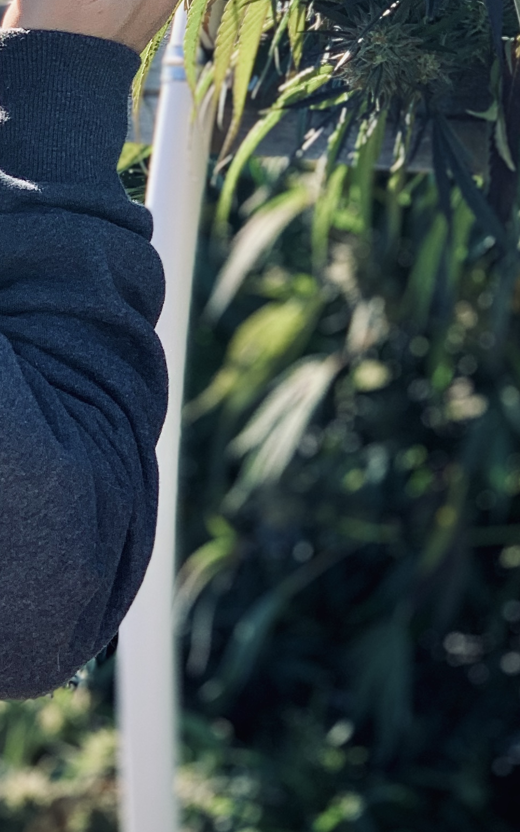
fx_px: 3264
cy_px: 96
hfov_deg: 9.1
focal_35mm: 144
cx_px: 17
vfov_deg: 14.4
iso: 16
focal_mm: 6
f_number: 2.4
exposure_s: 1/316
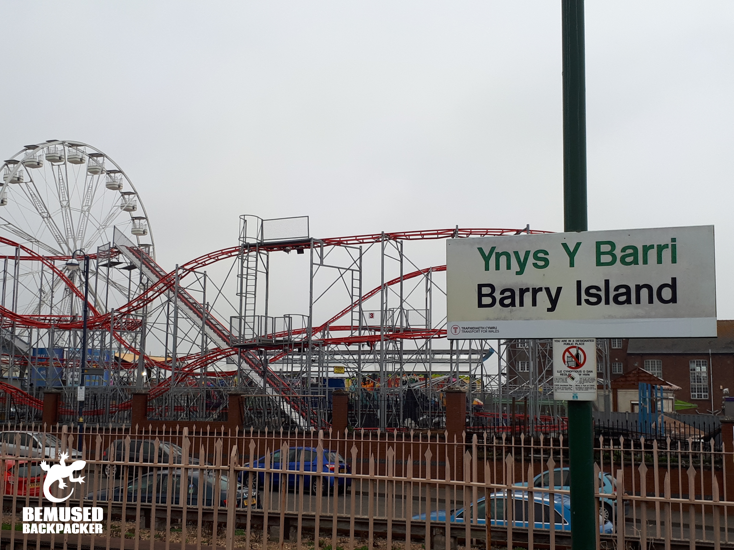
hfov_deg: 65.3
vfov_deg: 51.4
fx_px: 573
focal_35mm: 27
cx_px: 367
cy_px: 275
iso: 40
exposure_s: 1/521
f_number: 1.9
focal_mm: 3.6
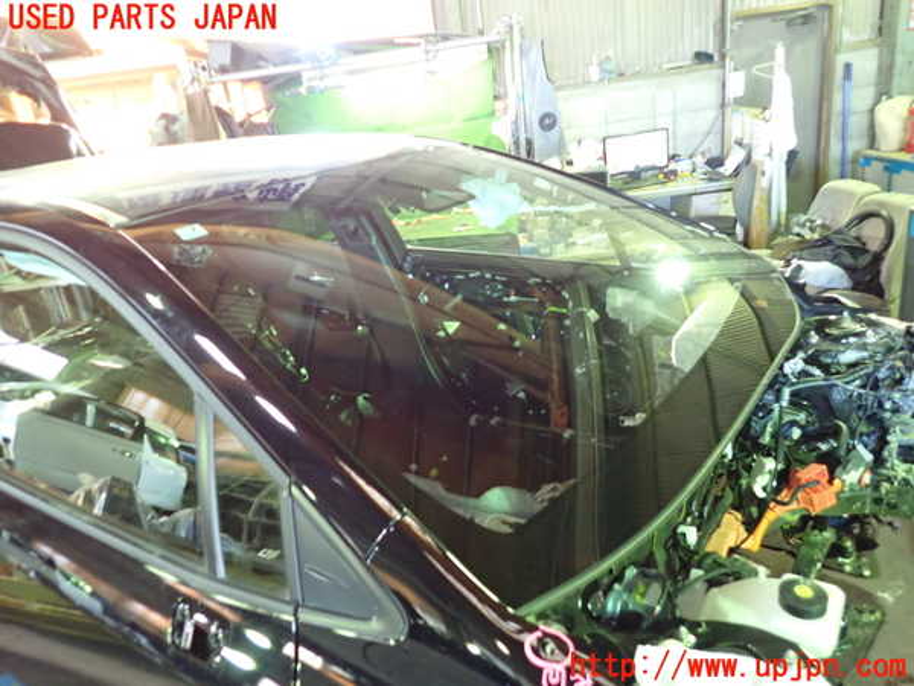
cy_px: 343
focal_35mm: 25
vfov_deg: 54.9
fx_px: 660
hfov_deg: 69.4
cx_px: 457
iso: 800
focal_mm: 4.5
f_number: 2
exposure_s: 1/25
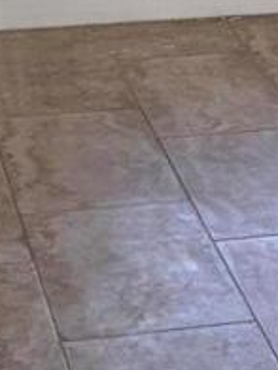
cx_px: 441
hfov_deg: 7.7
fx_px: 2013
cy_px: -345
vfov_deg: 9.8
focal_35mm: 188
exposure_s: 1/435
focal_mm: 6.76
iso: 100
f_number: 1.78
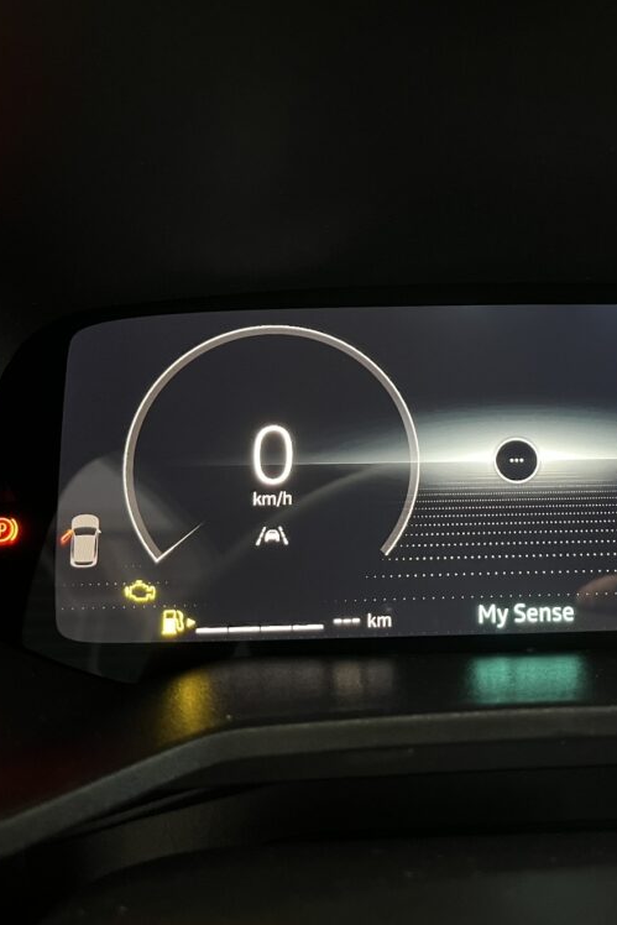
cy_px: 471
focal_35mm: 37
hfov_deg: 35.0
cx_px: 477
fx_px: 951
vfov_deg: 51.9
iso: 800
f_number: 1.6
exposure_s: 1/25
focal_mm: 5.1
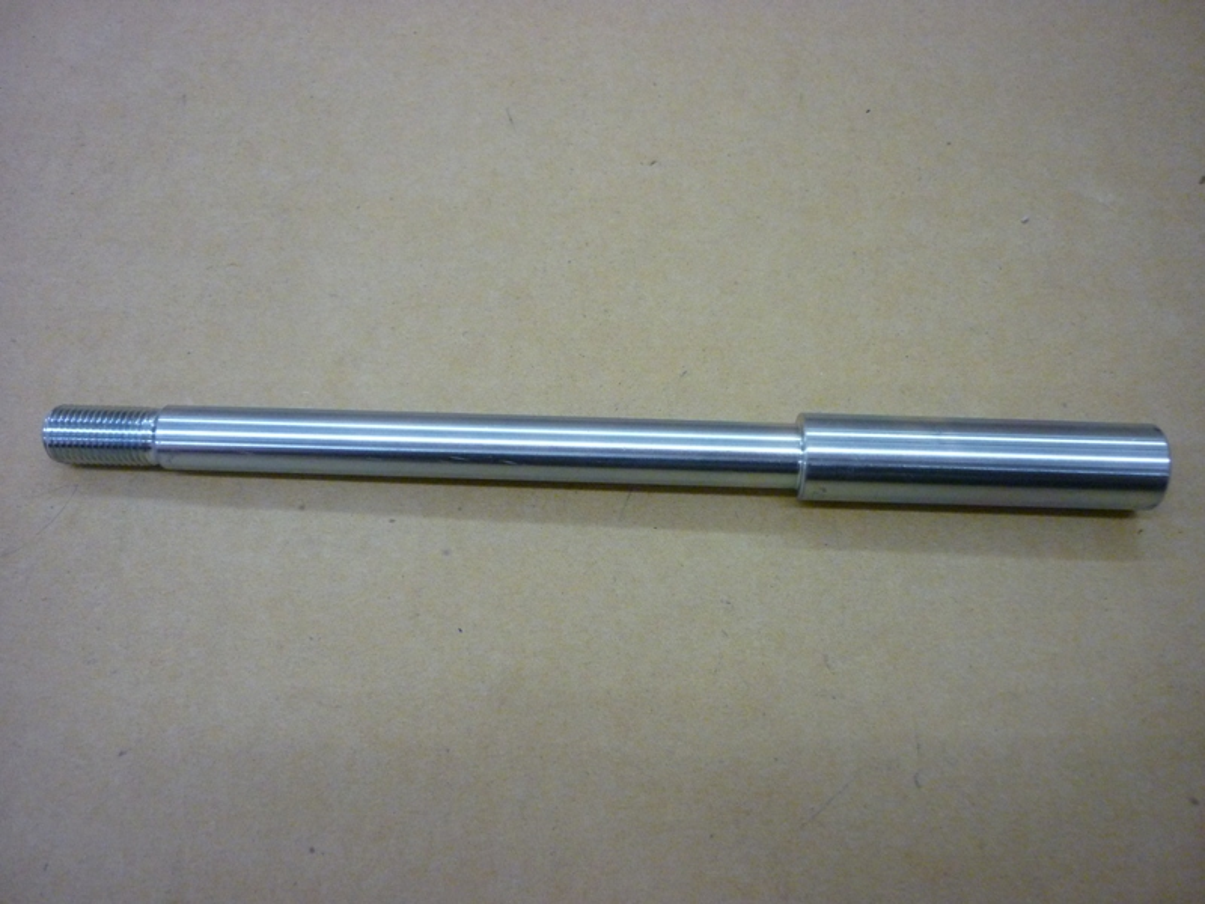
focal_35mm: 33
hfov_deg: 55.4
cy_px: 452
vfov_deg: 42.9
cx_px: 602
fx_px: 1149
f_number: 2.8
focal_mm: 5.5
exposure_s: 1/30
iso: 400
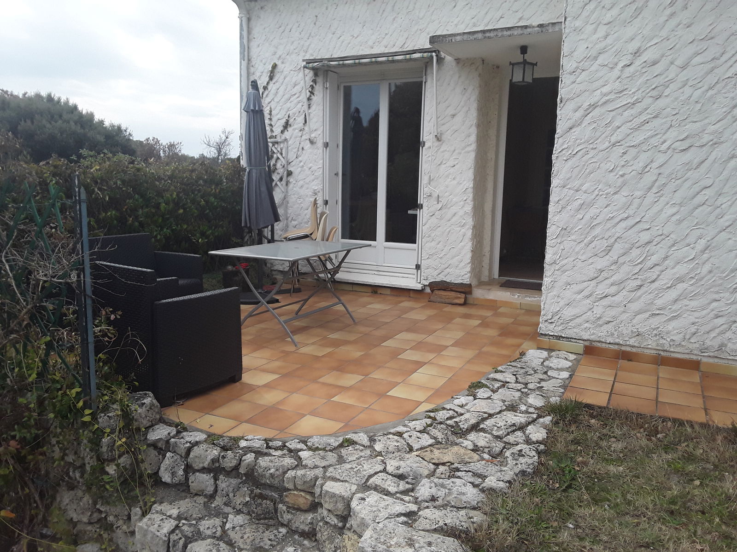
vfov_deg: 51.4
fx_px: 575
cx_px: 368
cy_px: 276
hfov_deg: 65.3
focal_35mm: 27
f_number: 1.9
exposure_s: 1/977
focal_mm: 2.91
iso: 40
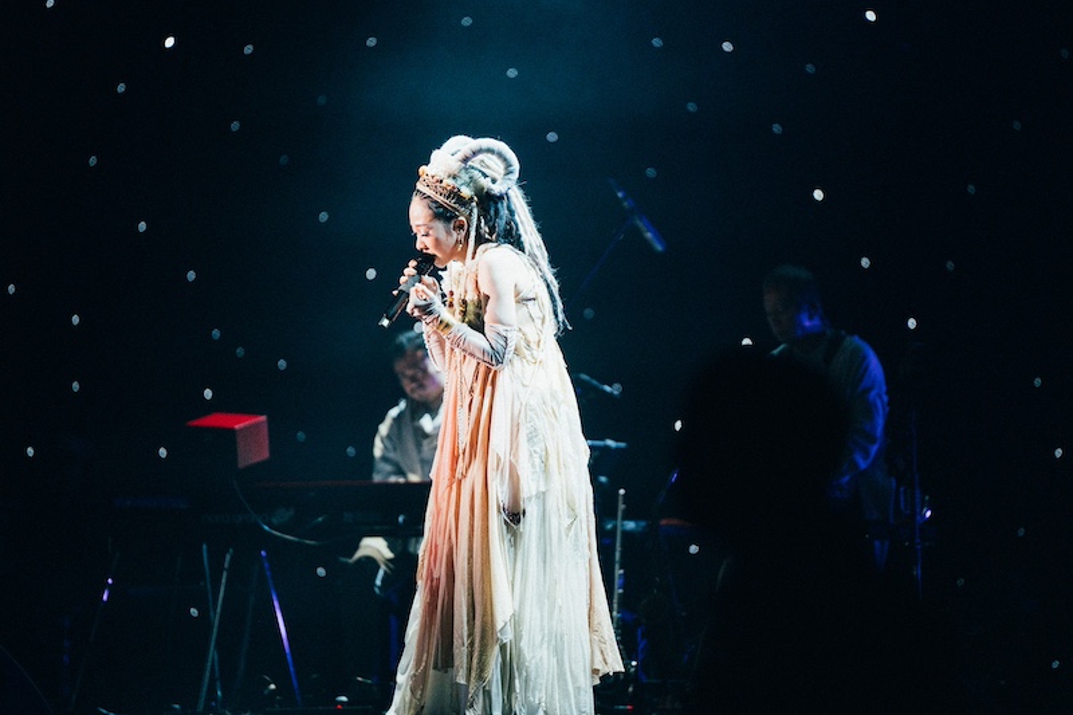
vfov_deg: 6.9
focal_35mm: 200
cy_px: 358
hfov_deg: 10.3
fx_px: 5959
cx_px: 536
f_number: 2.8
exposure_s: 1/400
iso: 2000
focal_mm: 200
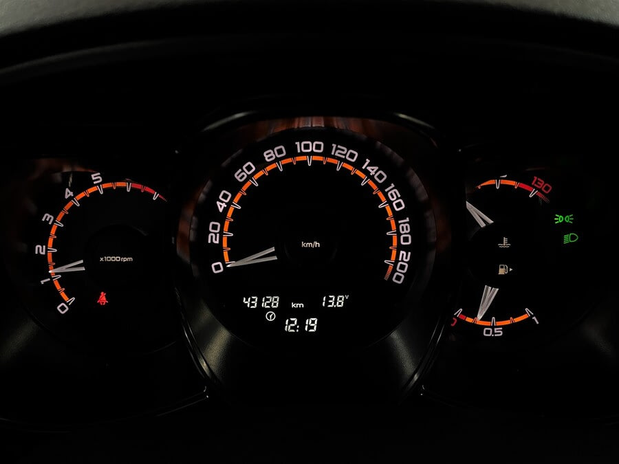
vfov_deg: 53.1
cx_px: 310
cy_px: 232
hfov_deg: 67.3
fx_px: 465
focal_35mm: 26
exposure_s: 1/50
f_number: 1.6
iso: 250
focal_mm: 4.2
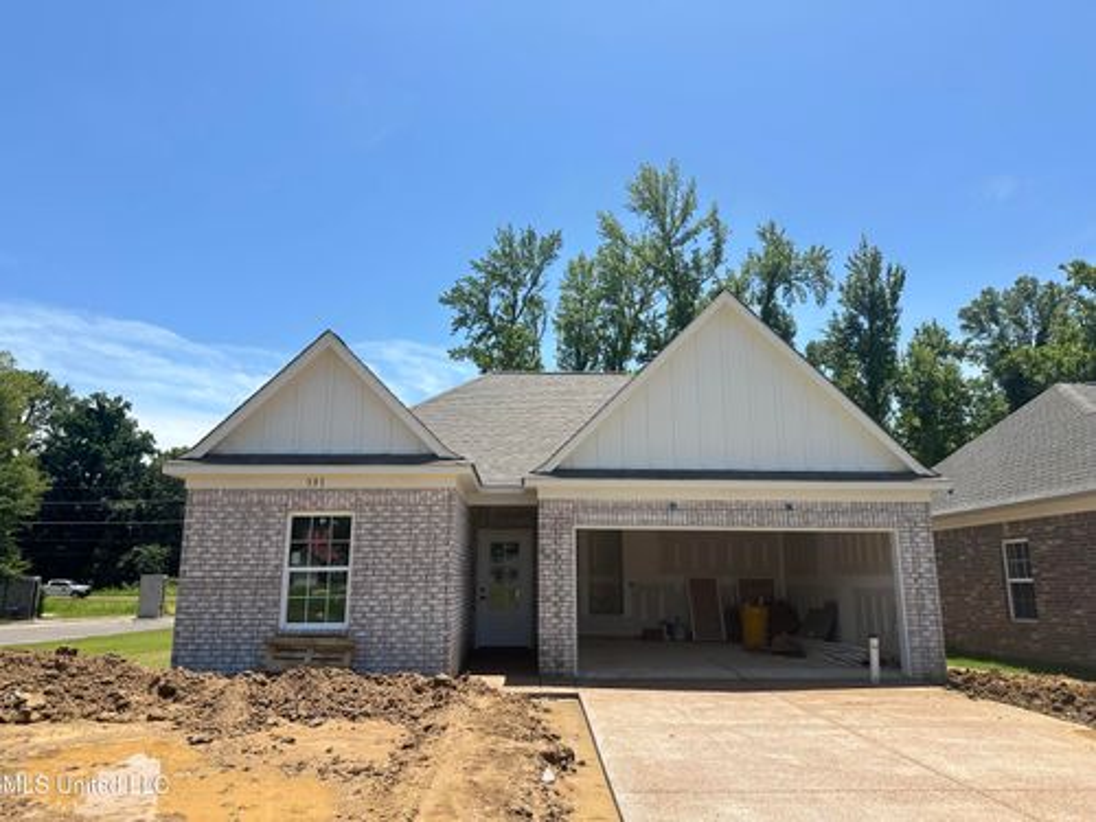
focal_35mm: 24
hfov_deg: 71.6
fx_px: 760
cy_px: 411
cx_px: 548
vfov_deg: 56.8
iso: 80
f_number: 1.78
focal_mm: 6.86
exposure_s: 1/5000
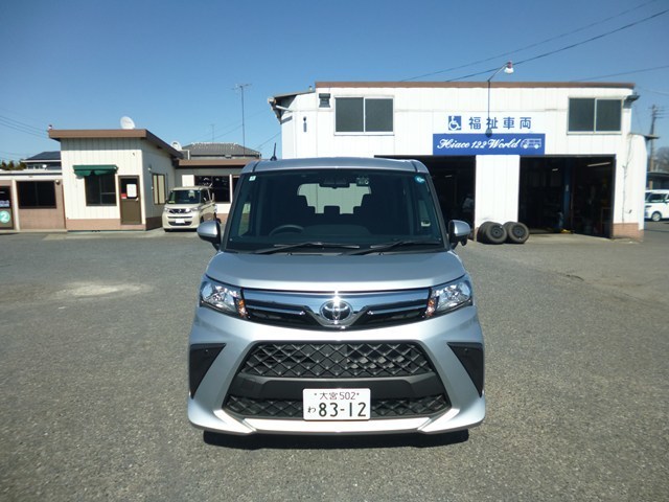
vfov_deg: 56.8
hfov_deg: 71.6
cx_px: 334
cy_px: 251
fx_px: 464
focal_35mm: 24
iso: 100
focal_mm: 4.3
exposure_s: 1/320
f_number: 9
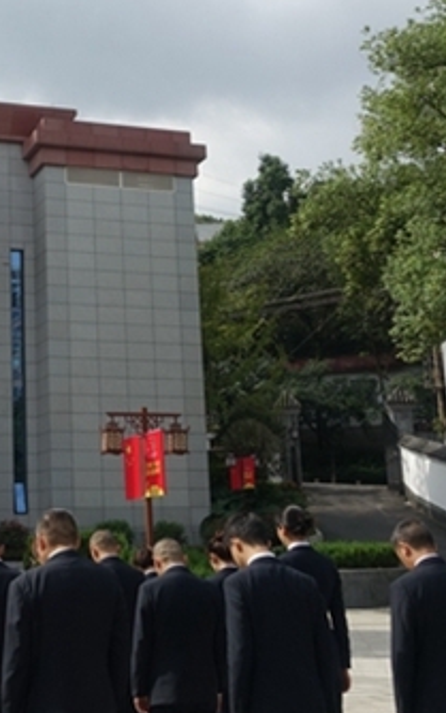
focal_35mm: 55
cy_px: 270
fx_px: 1069
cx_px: 28
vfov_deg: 36.7
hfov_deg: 22.9
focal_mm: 8.8
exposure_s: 1/125
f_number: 4
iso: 125
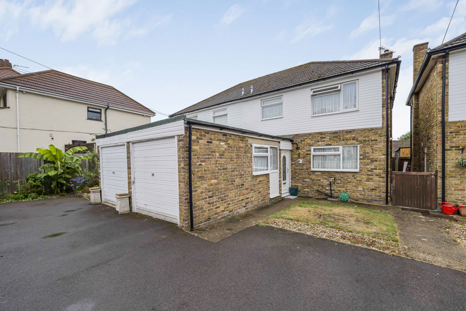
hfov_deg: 104.2
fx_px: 181
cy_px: 156
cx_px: 233
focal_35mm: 14
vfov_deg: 81.2
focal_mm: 14
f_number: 9
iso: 320
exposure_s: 1/320
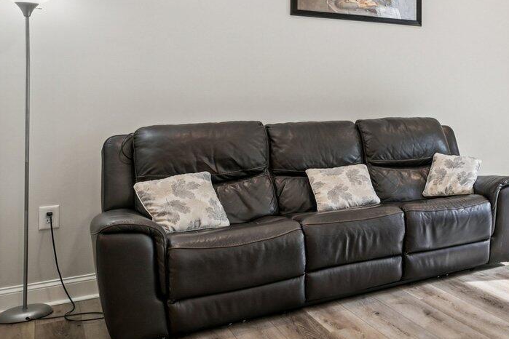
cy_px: 109
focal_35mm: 41
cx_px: 600
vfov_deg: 32.3
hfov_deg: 37.1
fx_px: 580
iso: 200
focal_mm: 14
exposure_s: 1/20
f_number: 9
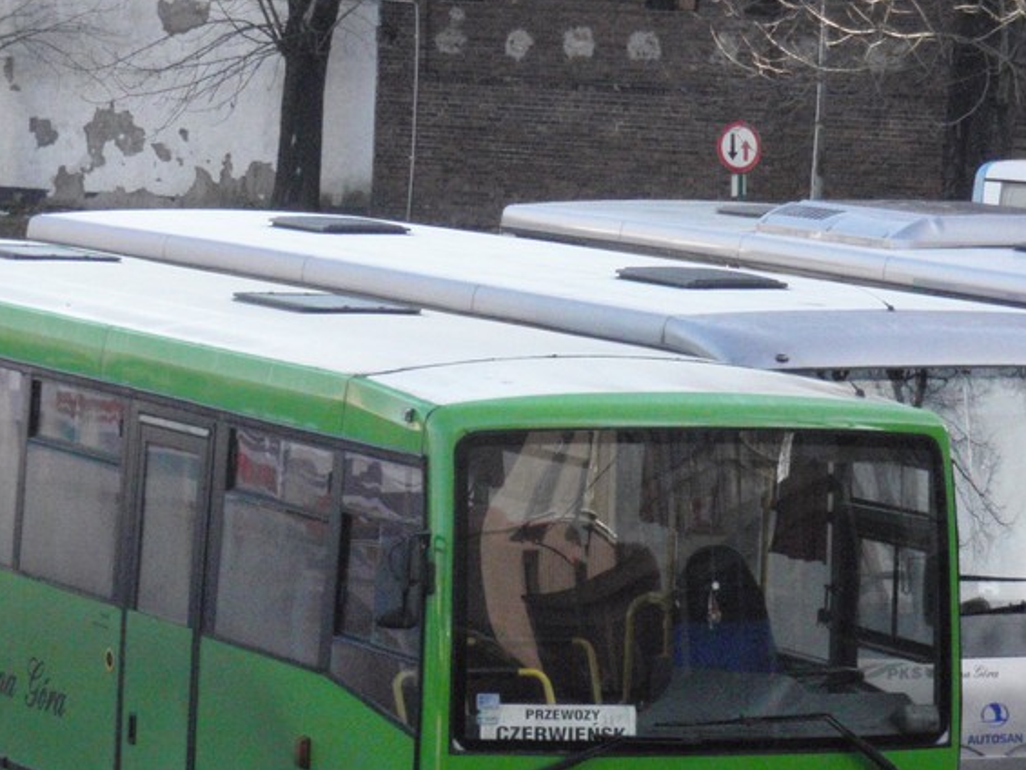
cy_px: 558
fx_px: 5662
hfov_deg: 10.3
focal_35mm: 191
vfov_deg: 7.8
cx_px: 365
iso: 800
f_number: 5.5
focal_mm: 21.57
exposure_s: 1/500
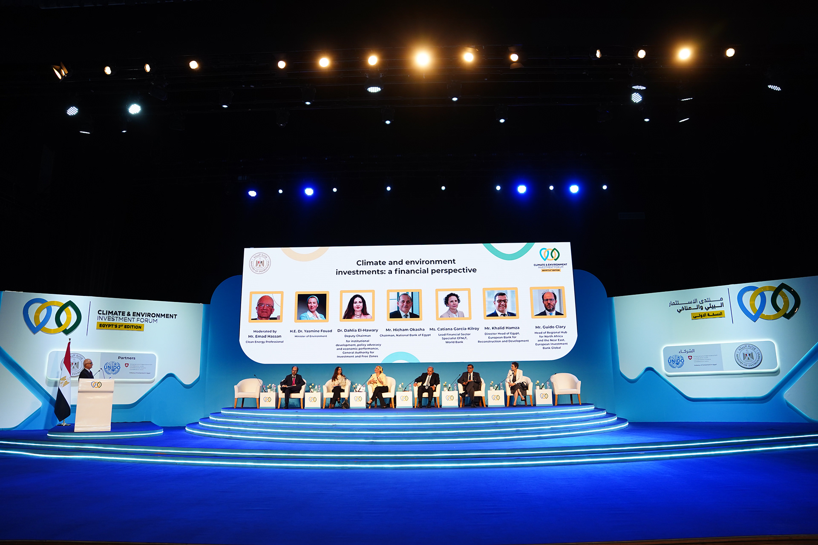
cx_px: 409
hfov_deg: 73.7
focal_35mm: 24
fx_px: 545
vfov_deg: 53.1
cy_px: 272
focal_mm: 24
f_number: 2.8
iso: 1000
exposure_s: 1/160
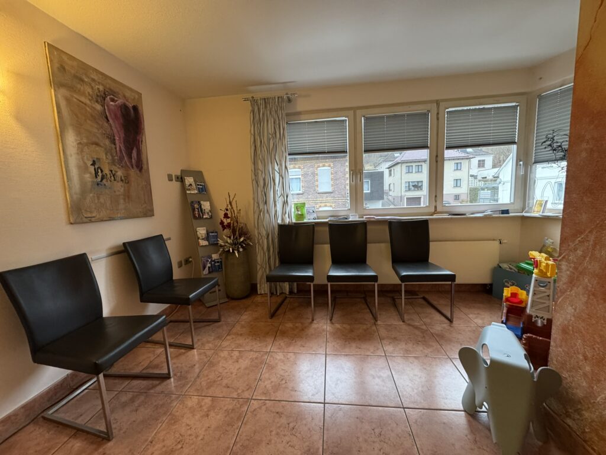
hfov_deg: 102.1
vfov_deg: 85.7
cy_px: 228
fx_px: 245
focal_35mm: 14
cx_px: 303
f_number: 2.2
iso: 320
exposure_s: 1/50
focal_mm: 2.22
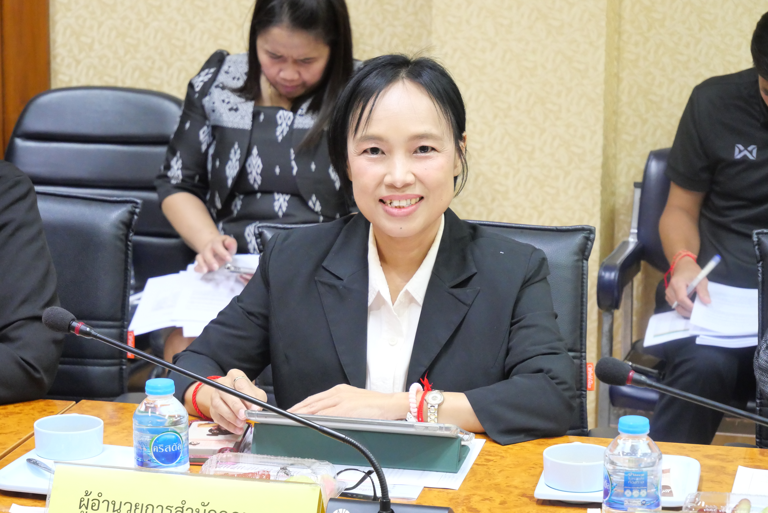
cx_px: 384
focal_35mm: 103
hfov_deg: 19.8
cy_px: 256
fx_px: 2199
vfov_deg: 13.3
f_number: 5.6
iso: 3200
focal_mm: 50
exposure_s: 1/15
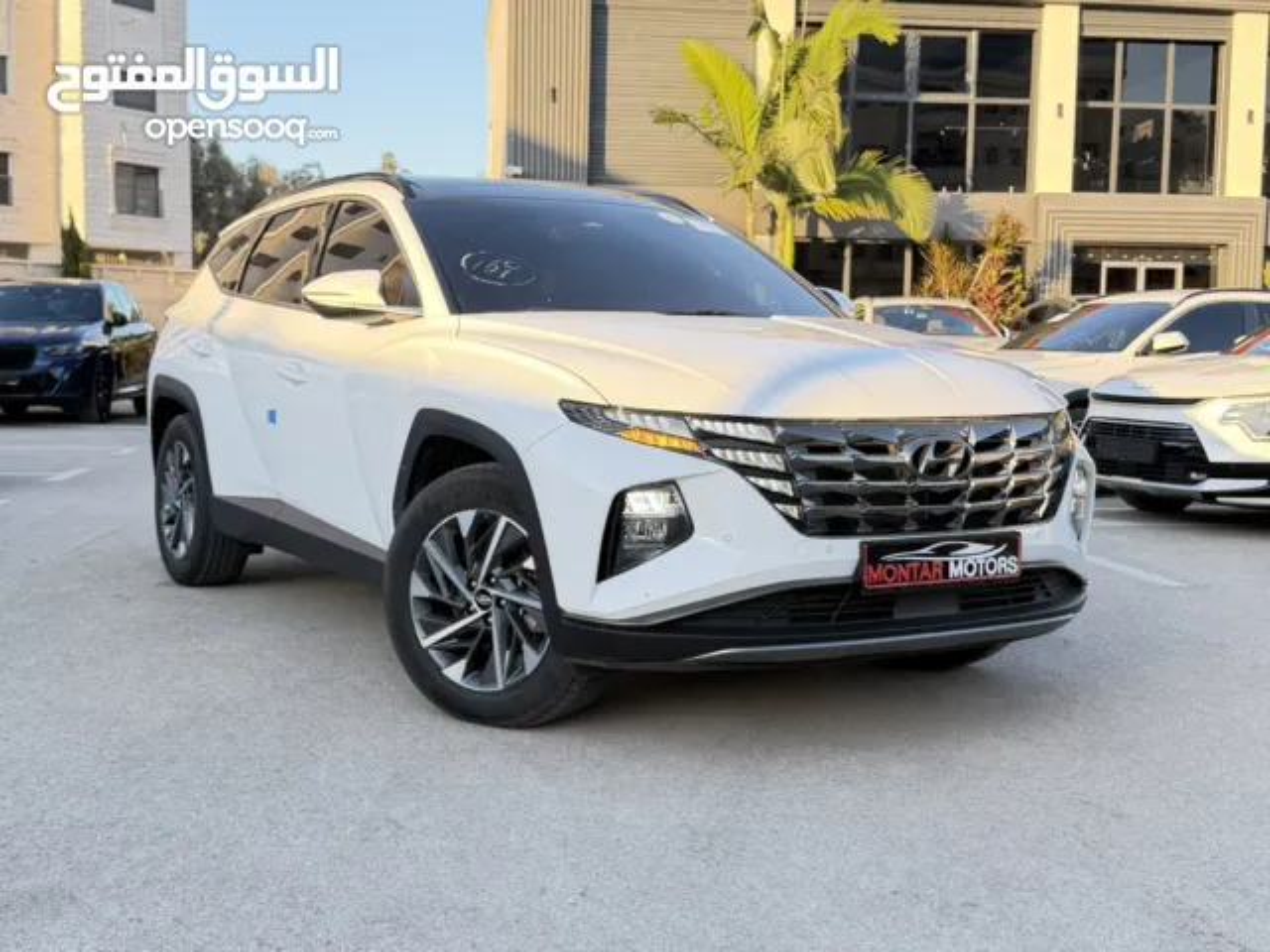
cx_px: 635
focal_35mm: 24
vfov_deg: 56.8
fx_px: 881
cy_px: 476
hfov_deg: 71.6
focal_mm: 6.76
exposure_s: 1/278
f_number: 1.78
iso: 80
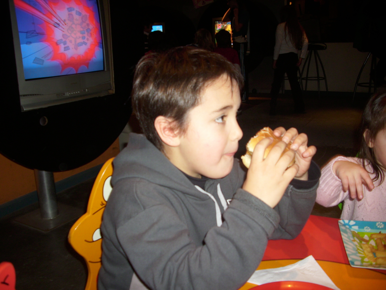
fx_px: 346
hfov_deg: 58.4
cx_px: 193
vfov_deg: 45.4
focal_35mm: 31
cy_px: 145
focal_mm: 6.2
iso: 50
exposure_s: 1/30
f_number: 2.8
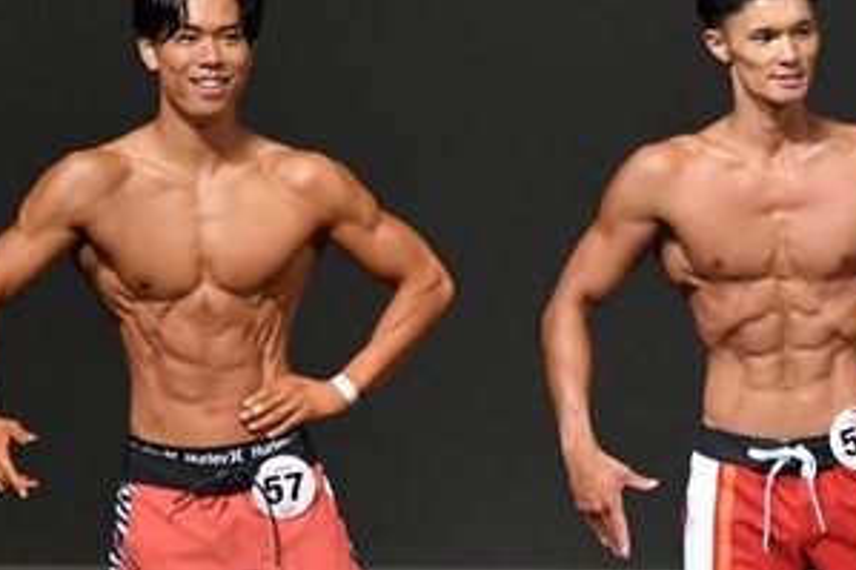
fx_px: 18464
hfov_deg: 2.7
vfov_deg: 1.8
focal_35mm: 777
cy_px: 507
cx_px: 680
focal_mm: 200
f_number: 5.6
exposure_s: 1/400
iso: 4000
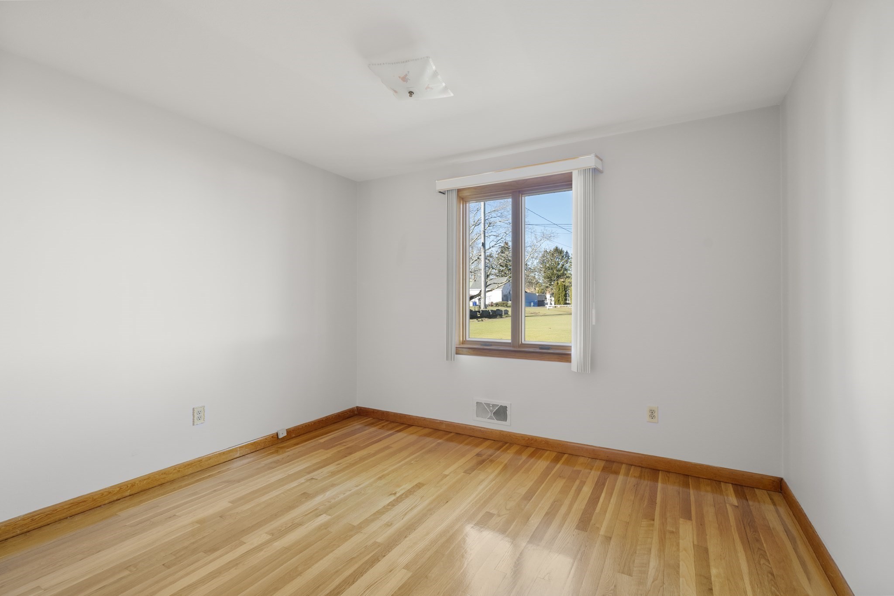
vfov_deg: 73.7
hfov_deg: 96.7
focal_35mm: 16
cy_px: 298
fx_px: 397
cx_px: 447
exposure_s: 1/4
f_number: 8
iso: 800
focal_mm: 16
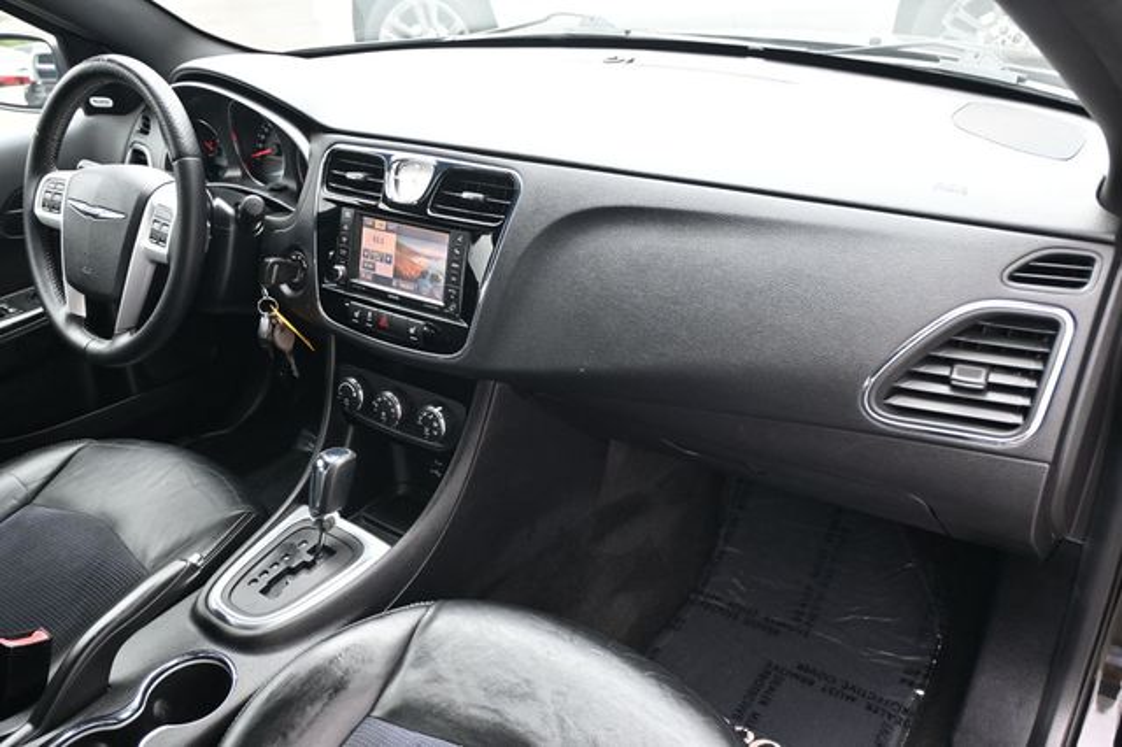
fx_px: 934
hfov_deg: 62.0
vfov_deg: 43.6
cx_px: 561
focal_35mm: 30
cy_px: 374
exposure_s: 1/125
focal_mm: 20
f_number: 3.8
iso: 900
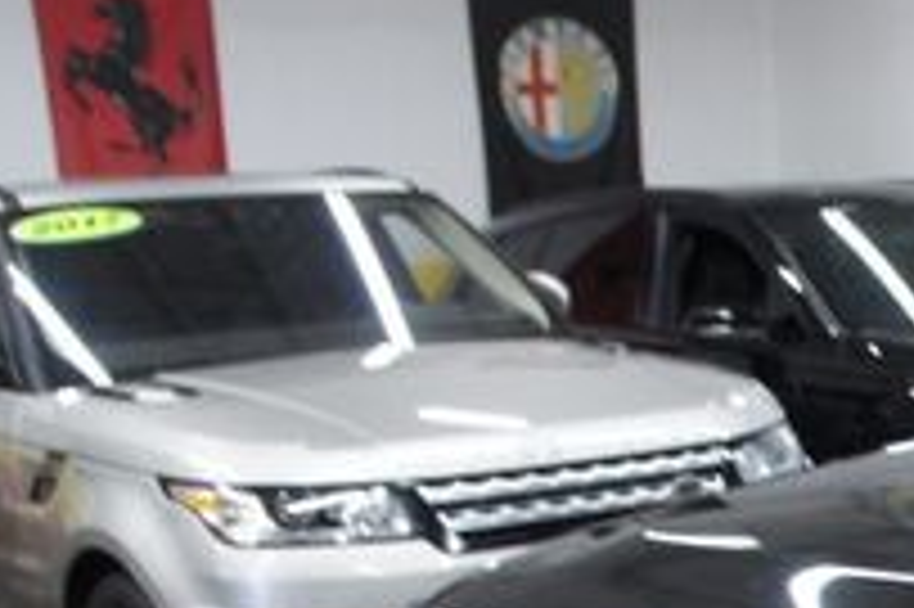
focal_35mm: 85
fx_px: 2156
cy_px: 905
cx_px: 1319
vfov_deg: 14.9
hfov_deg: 20.8
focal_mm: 18
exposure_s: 1/30
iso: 320
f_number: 3.5
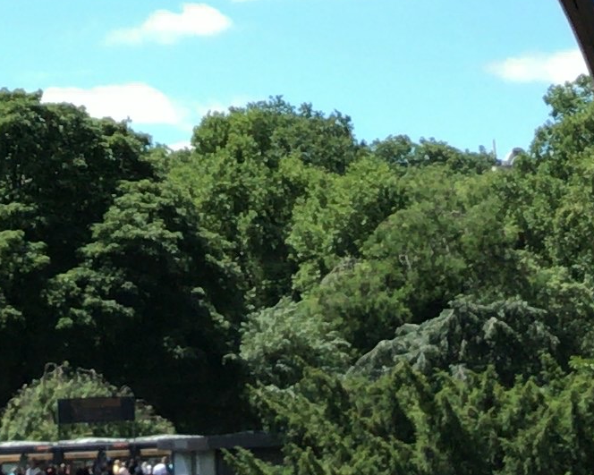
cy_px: -793
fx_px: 2918
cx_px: 220
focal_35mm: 166
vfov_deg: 8.3
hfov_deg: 11.6
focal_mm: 3.99
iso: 20
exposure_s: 1/967
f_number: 1.8
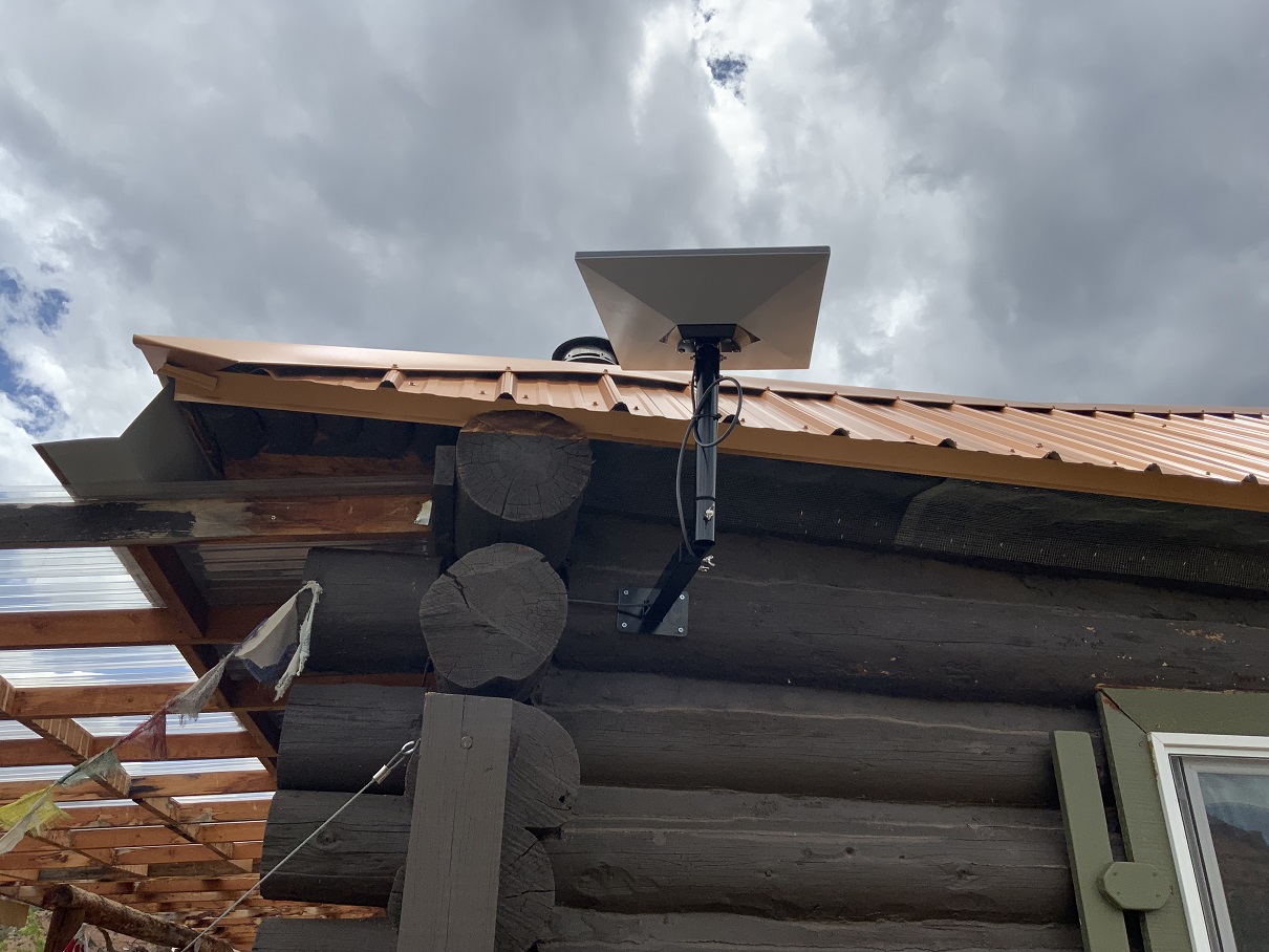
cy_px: 476
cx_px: 634
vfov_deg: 48.2
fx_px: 1063
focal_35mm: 29
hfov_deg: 61.6
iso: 16
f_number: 1.8
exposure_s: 1/2320
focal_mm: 3
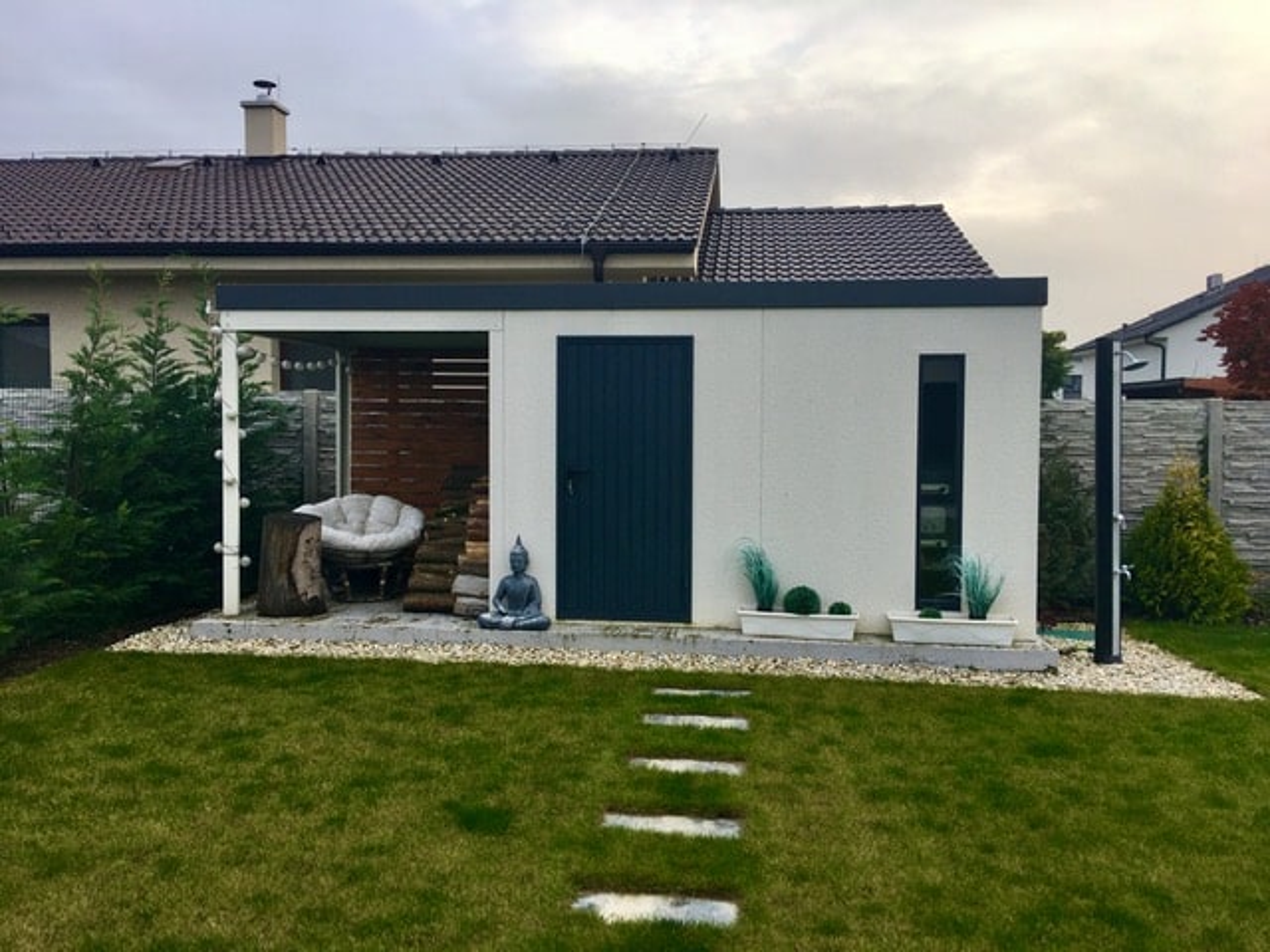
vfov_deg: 48.2
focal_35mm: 29
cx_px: 635
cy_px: 476
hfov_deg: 61.7
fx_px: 1064
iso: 25
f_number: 2.2
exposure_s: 1/243
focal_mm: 4.15
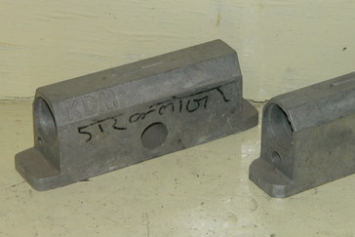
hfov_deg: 13.9
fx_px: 1450
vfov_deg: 9.3
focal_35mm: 147
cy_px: 134
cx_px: 236
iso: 200
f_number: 4.5
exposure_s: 1/60
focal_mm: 18.6
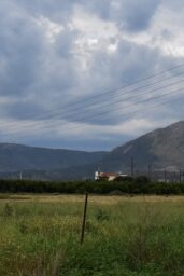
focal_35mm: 90
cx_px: 33
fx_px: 689
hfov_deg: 15.1
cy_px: 86
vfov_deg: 22.5
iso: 4000
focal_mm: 20
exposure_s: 1/800
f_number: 14
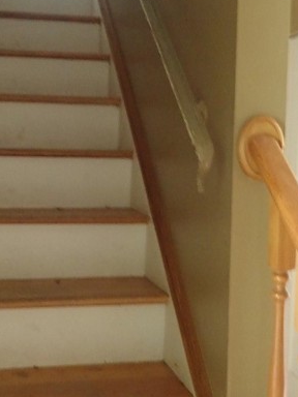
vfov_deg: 38.2
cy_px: 200
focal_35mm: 50
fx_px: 574
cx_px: 97
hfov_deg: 28.9
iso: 800
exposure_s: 1/15
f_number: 2
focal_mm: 4.5
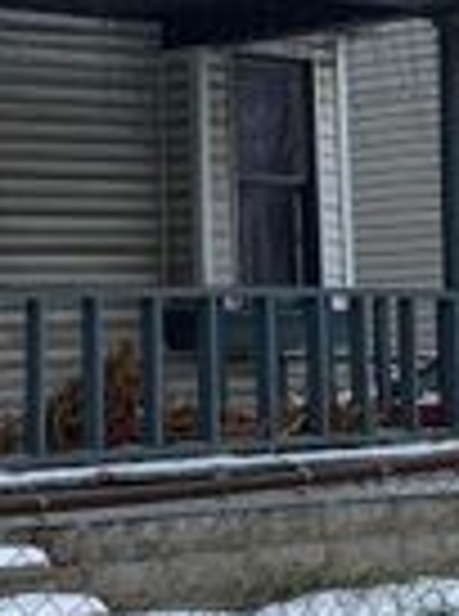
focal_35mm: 127
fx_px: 2256
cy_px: 232
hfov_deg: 11.3
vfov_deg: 15.5
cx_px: -171
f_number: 1.6
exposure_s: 1/1325
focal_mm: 5.1
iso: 50
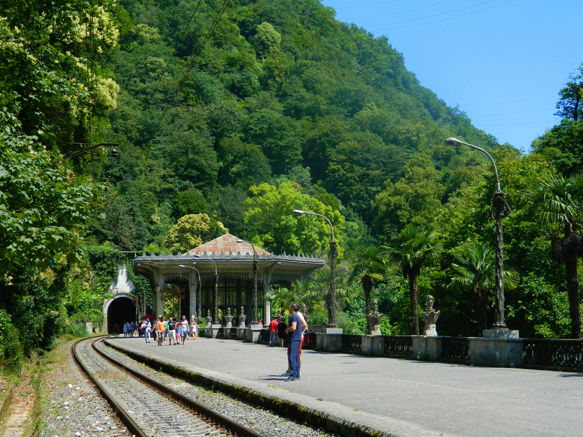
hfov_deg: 33.8
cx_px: 292
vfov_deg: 25.7
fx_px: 960
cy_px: 218
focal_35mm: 57
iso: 80
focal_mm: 10.2
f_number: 3.8
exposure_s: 1/500
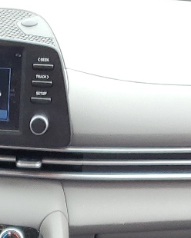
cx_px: -42
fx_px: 926
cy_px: 448
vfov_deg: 13.1
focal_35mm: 131
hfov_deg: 11.5
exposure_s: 1/60.2
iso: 51
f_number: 1.5
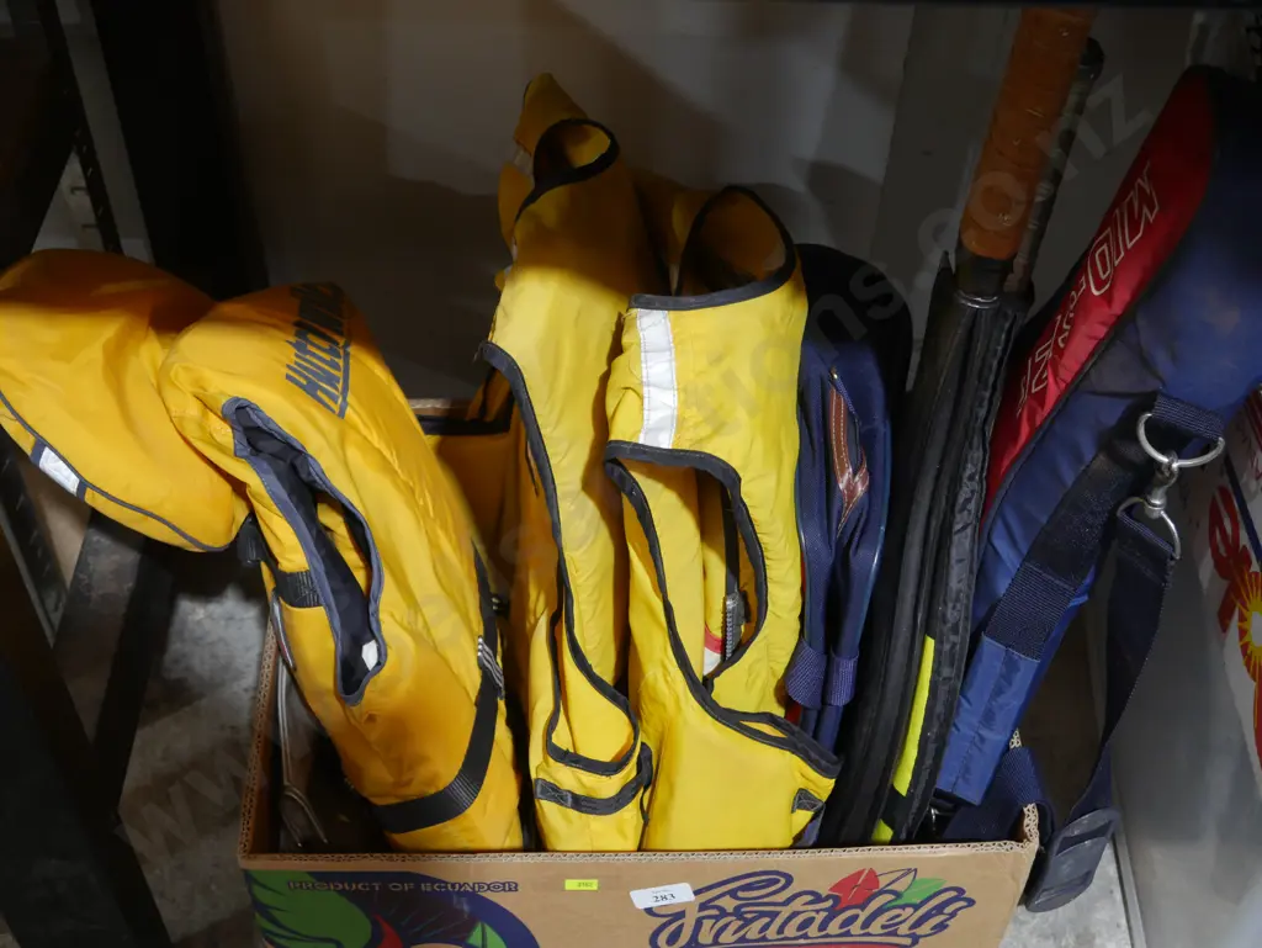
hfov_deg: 42.9
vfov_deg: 32.9
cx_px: 631
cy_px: 474
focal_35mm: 44
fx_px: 1605
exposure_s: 1/60
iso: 1000
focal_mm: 22
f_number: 4.7
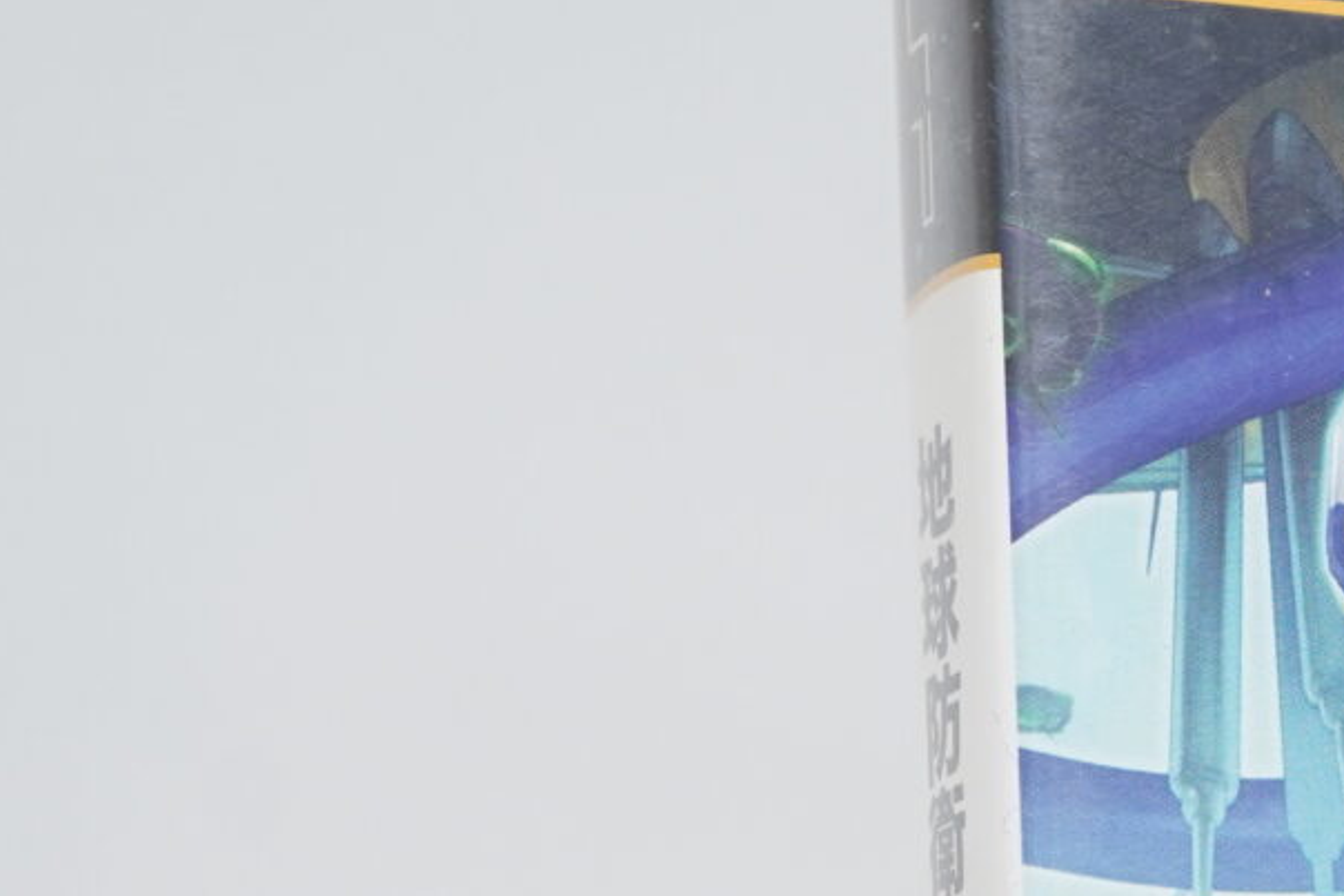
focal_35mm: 161
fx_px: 6012
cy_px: 1469
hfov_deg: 12.2
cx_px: 1947
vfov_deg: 8.3
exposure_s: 1/40
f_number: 5
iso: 800
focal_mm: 38
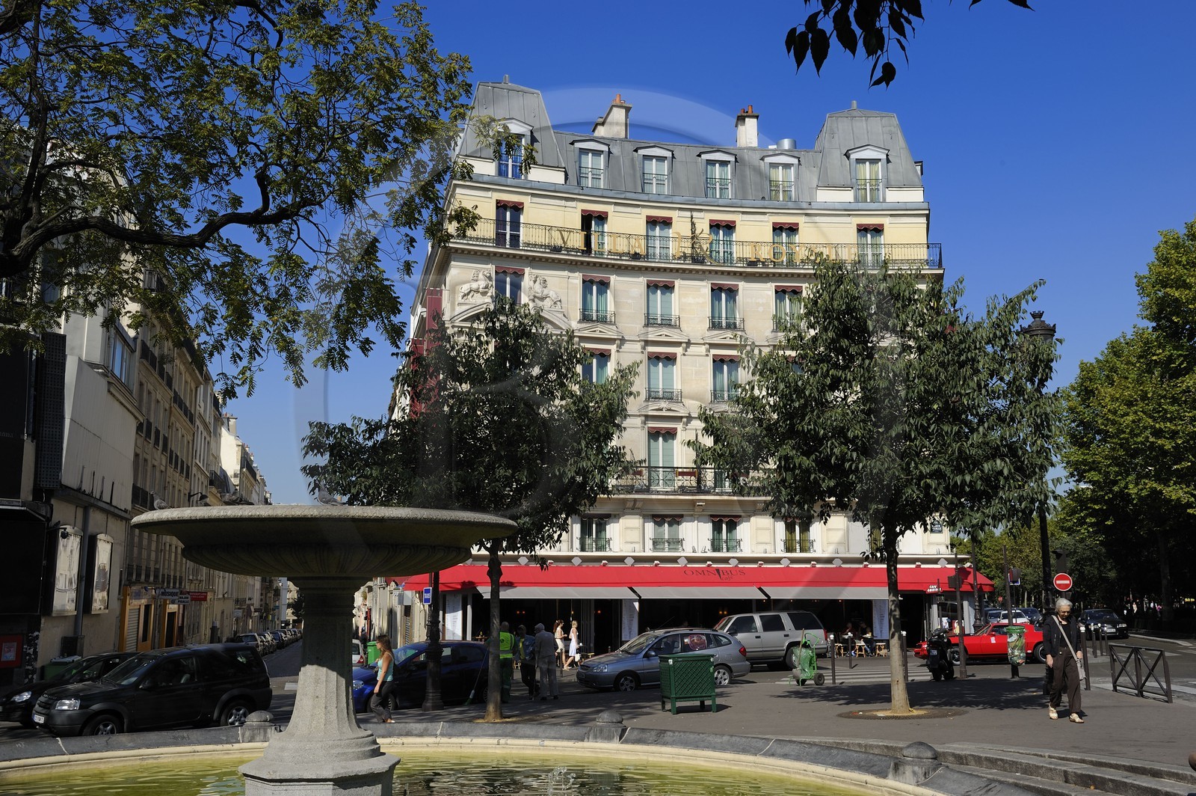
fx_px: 1162
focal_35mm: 35
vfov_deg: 37.8
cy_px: 398
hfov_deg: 54.5
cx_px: 598
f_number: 11
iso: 200
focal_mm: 35
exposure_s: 1/200
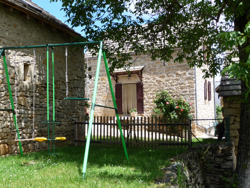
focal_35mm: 50
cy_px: 94
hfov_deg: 38.2
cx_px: 125
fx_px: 361
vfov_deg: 29.1
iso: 100
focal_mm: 8.5
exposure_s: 1/320
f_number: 4.2
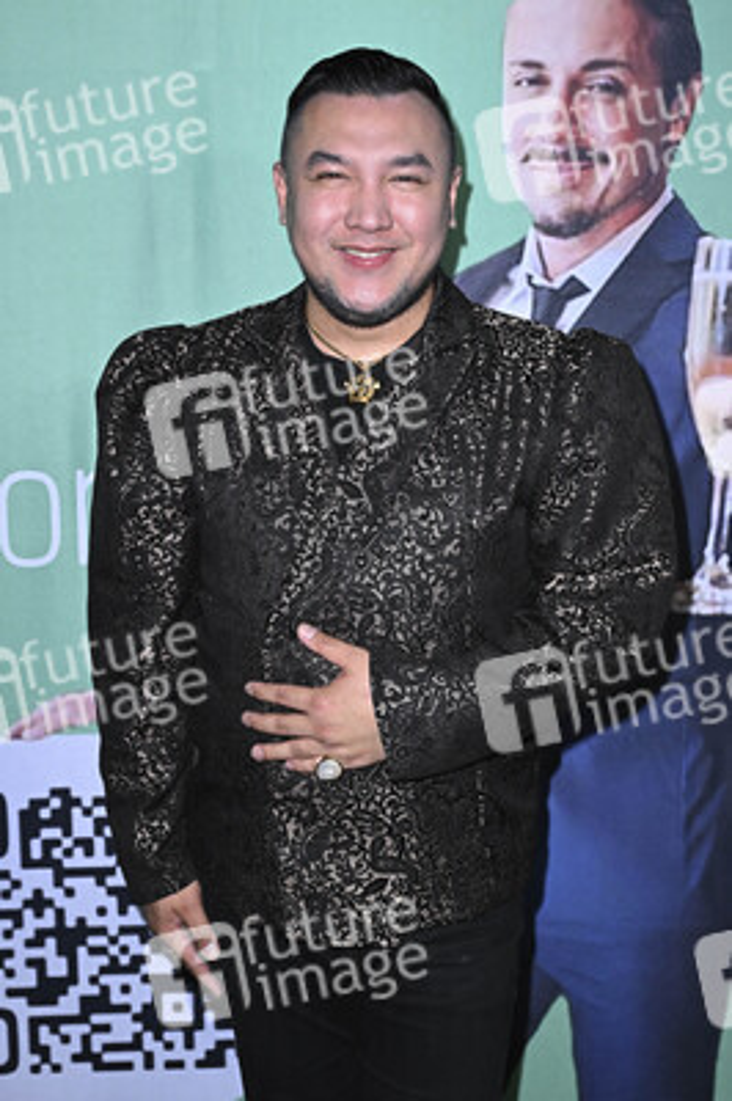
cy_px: 550
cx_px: 366
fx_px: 1650
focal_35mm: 54
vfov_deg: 36.9
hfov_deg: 25.0
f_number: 5.6
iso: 1600
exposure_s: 1/200
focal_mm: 54
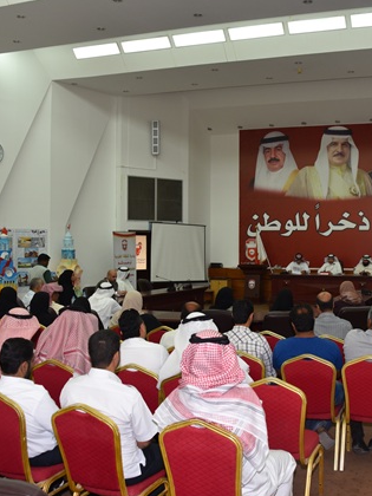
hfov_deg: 34.7
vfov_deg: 45.8
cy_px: 250
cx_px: 260
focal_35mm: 41
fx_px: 587
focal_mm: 28
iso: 800
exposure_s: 1/100
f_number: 5
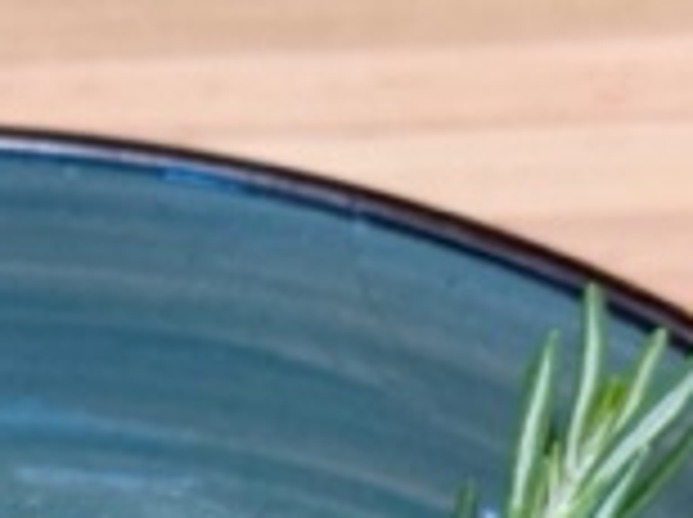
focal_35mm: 200
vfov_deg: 7.1
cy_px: 1045
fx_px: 3998
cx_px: -238
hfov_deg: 9.7
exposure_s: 1/49
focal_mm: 6.86
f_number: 1.78
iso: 160
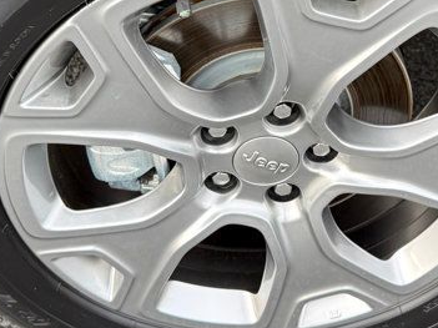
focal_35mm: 70
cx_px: 261
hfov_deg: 27.7
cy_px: 0
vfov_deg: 20.3
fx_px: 885
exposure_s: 1/165
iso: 125
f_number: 1.78
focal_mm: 6.76
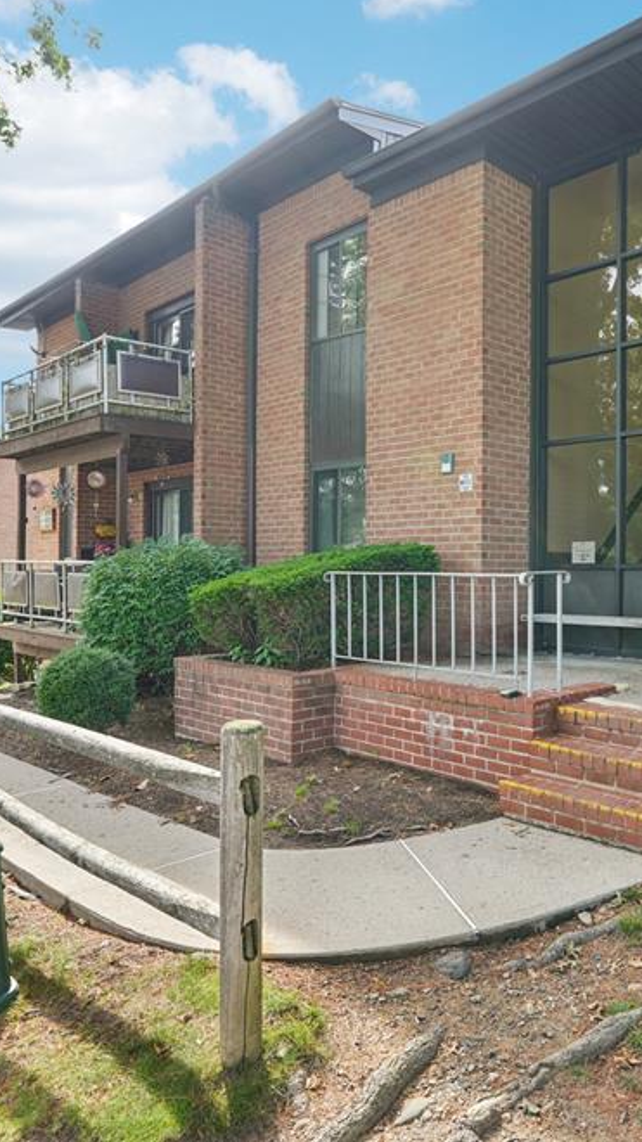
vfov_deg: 71.9
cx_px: 490
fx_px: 787
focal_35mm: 26
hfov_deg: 42.8
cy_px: 554
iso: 160
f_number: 8
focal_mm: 16
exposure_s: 1/30
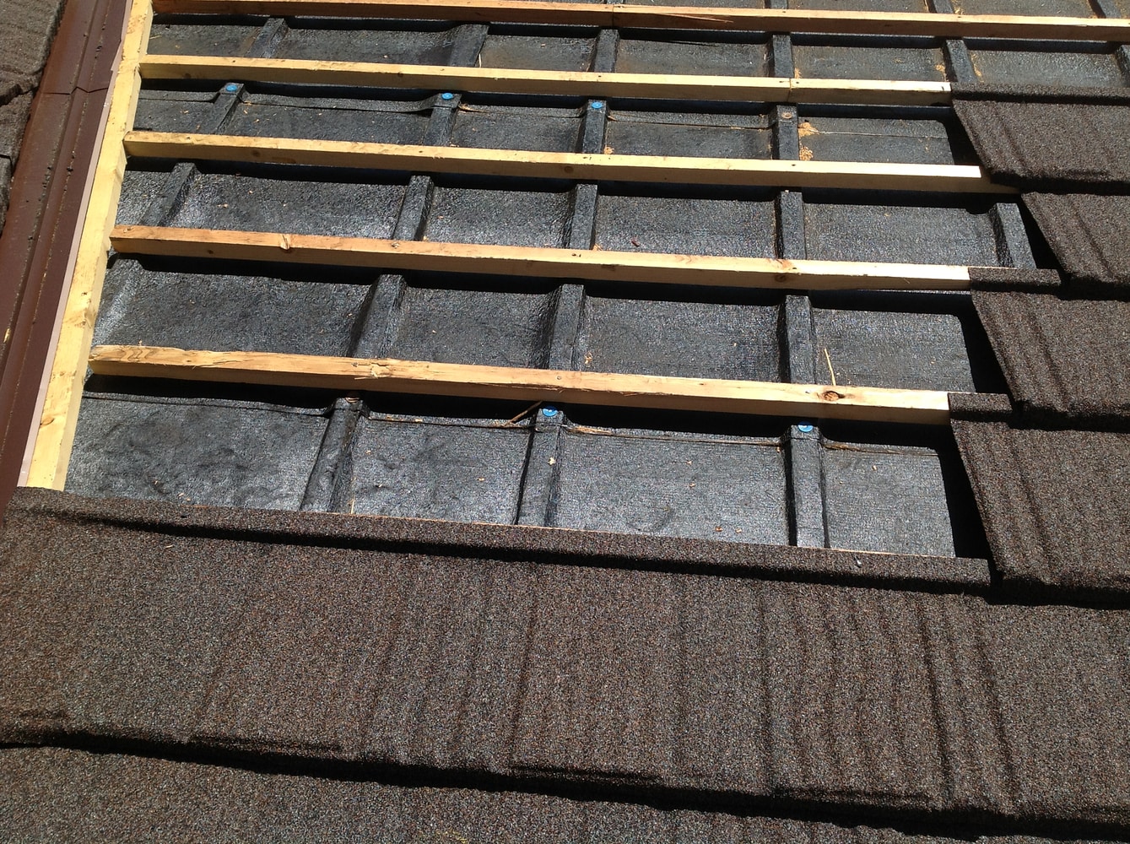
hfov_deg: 52.7
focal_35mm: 35
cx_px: 565
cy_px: 422
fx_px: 1141
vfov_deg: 40.6
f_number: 2.4
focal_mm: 4.28
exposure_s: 1/1681
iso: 80
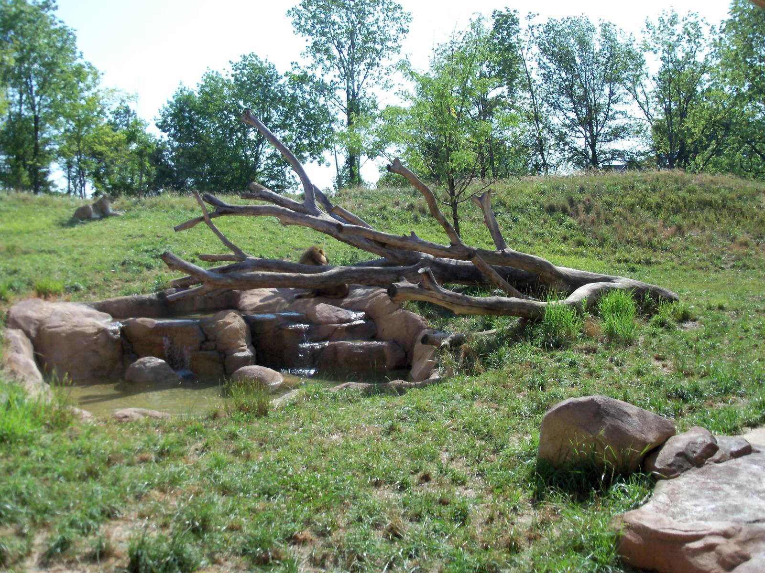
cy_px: 286
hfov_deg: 52.6
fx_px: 773
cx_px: 382
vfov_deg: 40.7
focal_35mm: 35
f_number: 3
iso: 80
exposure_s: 1/500
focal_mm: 6.3
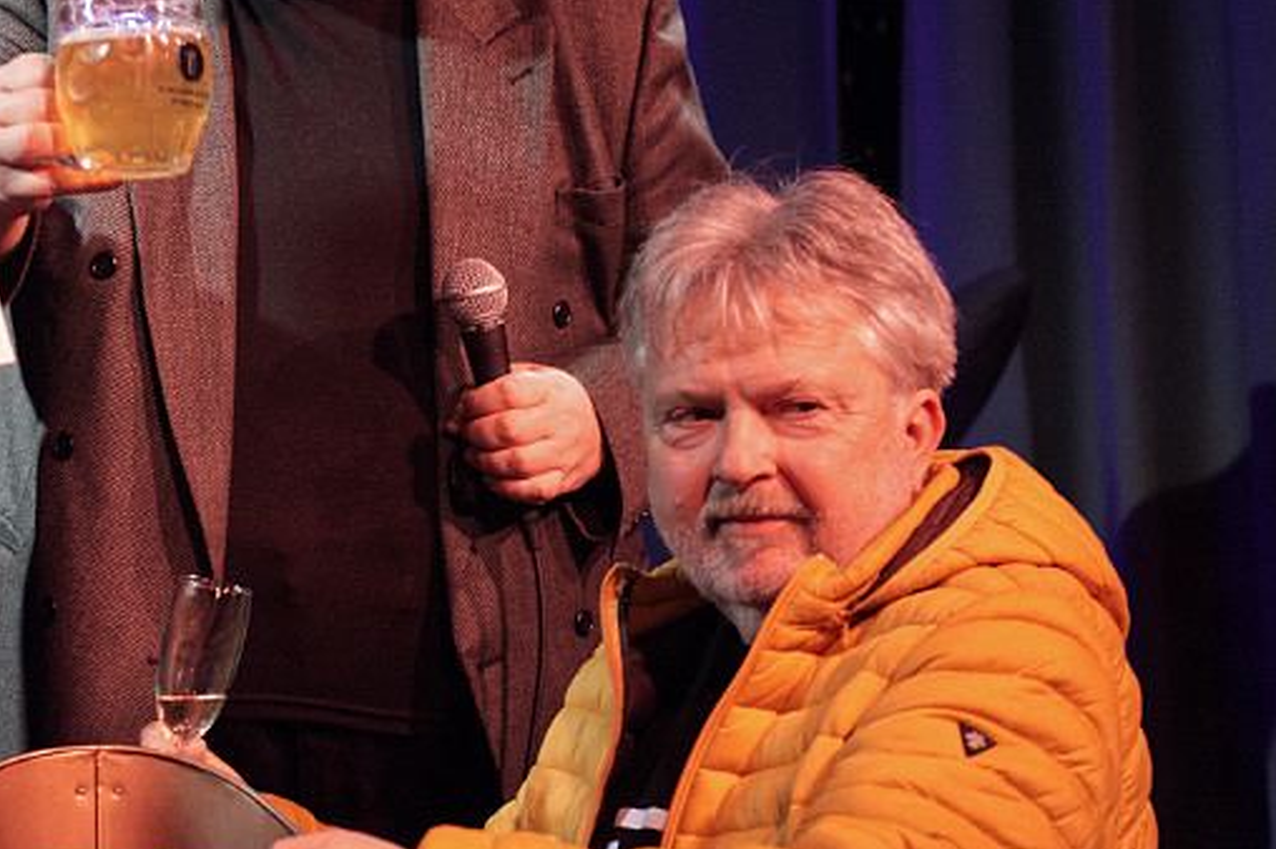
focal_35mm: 122
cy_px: 379
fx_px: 4321
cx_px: 83
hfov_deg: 16.5
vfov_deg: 11.2
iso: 640
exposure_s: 1/160
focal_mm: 62
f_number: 2.8
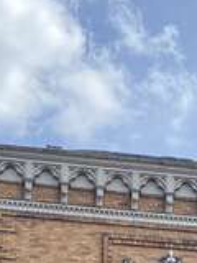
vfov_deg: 14.0
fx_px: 986
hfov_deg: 11.3
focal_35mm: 130
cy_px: 414
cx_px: 194
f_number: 1.8
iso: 32
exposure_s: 1/2315
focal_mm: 4.25
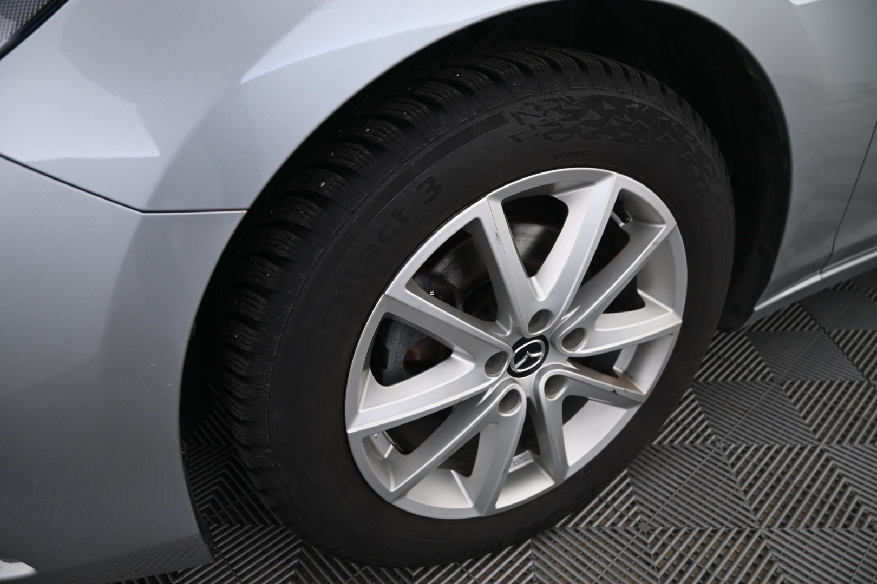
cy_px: 292
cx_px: 438
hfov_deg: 73.7
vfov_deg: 53.1
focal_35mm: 24
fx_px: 585
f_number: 3.5
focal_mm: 16
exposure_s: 1/25
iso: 500
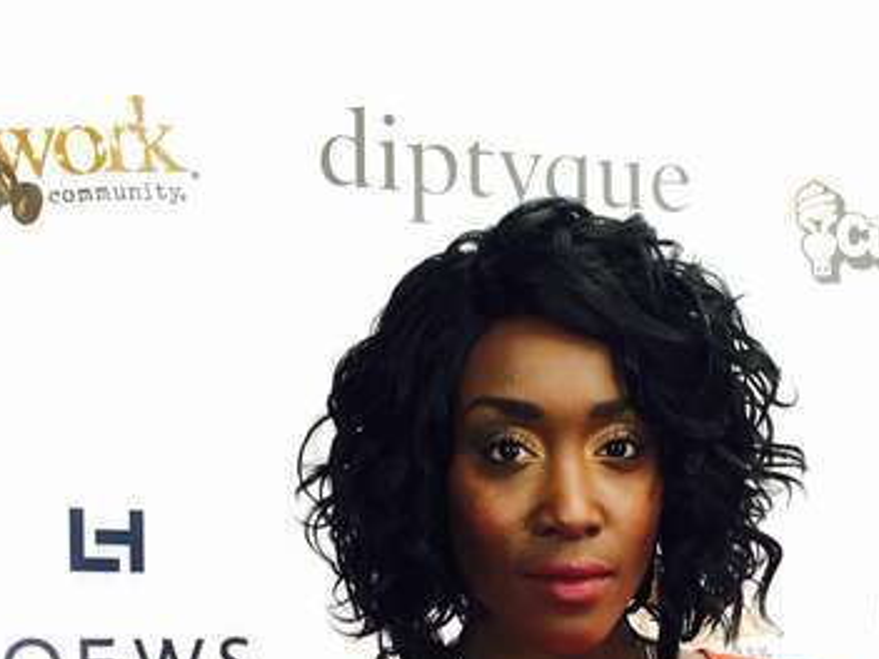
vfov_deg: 21.2
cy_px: 724
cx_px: 584
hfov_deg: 29.2
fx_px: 1676
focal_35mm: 66
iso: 25
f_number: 2.2
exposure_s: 1/60
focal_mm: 4.15
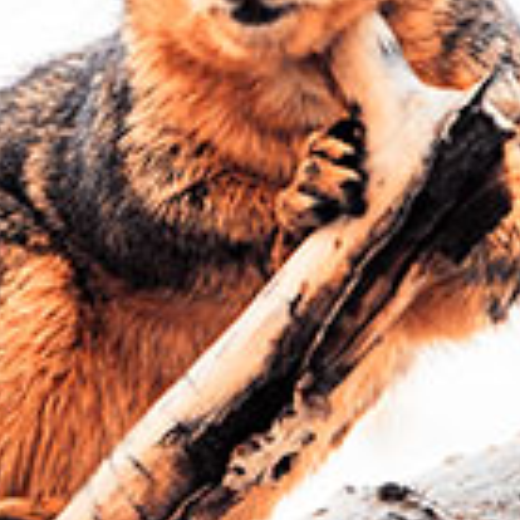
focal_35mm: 3704
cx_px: -132
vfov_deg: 0.5
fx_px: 62951
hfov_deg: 0.5
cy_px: 168
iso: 800
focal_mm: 1200
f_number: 13
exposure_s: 1/1250
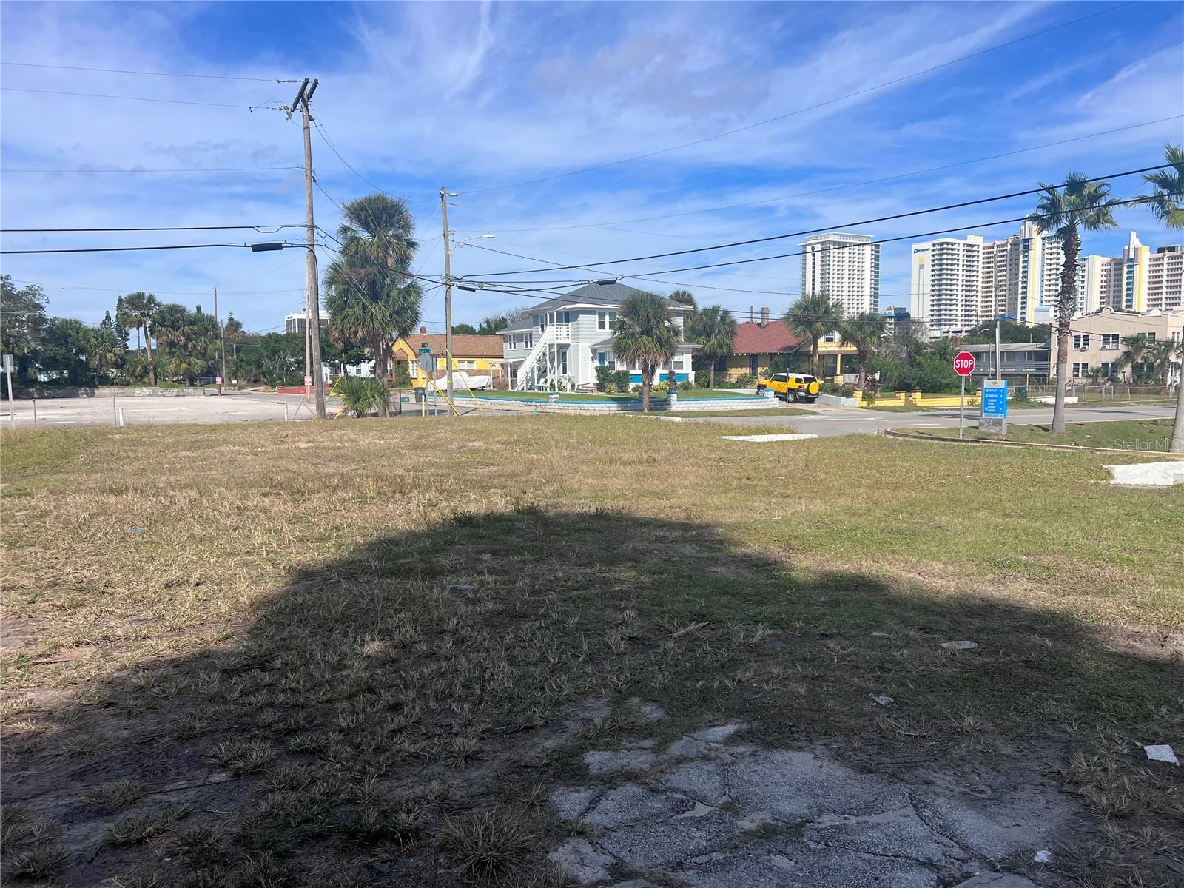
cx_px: 592
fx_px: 889
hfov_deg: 67.3
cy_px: 444
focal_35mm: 26
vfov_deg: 53.1
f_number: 1.5
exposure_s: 1/5882
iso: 50
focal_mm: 5.7
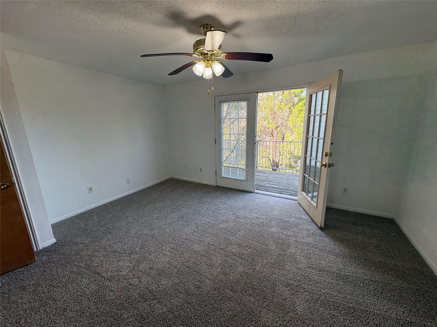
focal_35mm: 14
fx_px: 177
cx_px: 218
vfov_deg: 85.7
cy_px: 164
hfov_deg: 102.1
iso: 50
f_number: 2.2
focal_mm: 2.22
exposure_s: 1/120
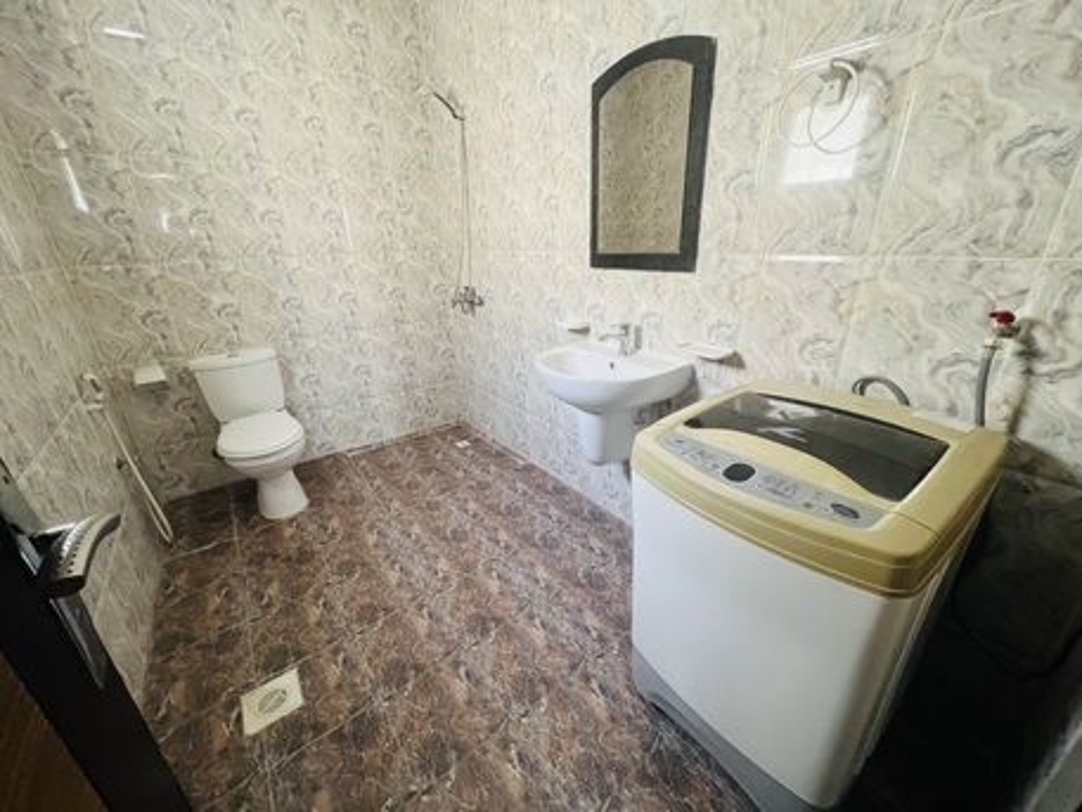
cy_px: 406
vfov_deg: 89.9
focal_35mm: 13
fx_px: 406
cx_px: 541
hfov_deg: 106.2
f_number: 1.8
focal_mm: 1.57
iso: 320
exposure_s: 1/60
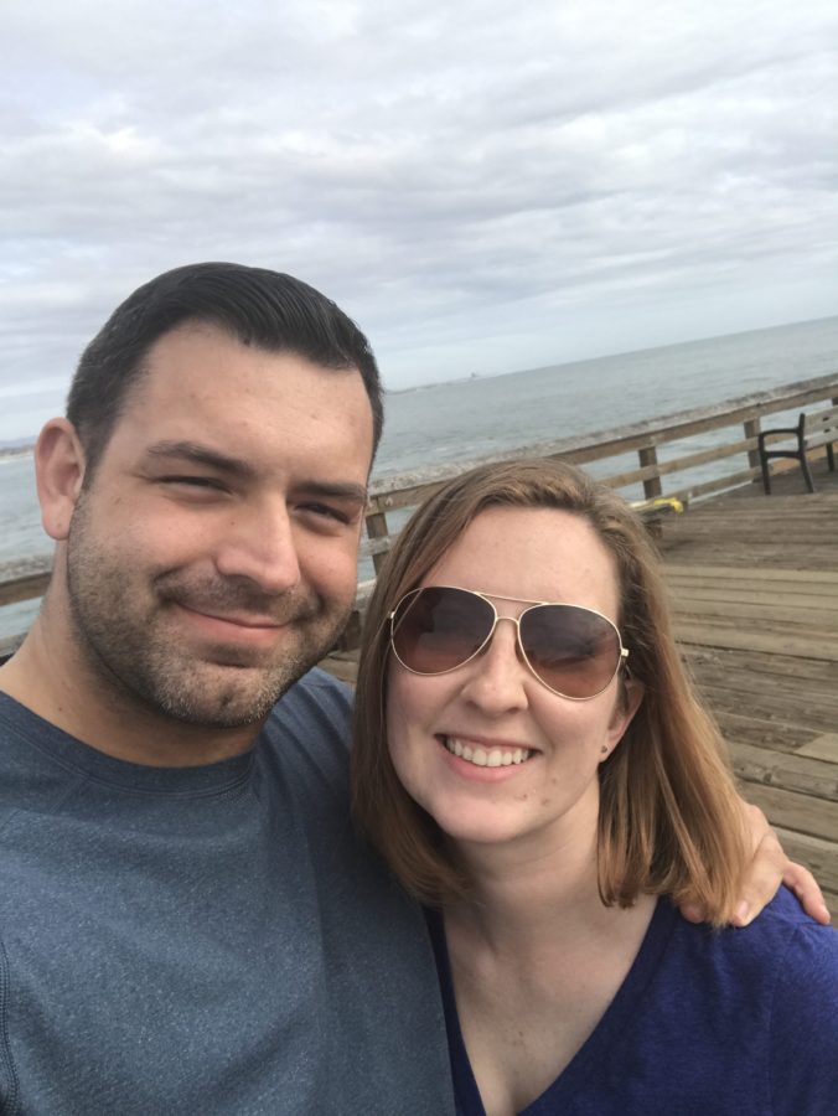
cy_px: 558
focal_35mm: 32
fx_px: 1032
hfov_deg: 44.2
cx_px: 419
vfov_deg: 56.8
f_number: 2.2
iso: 25
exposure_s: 1/659
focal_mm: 2.87
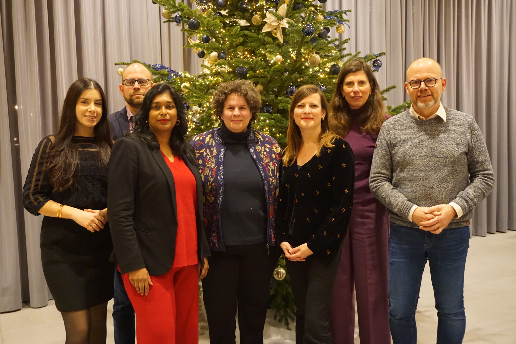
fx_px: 537
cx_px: 258
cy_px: 172
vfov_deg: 35.5
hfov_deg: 51.3
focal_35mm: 38
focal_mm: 25
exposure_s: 1/60
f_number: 4.5
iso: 3200
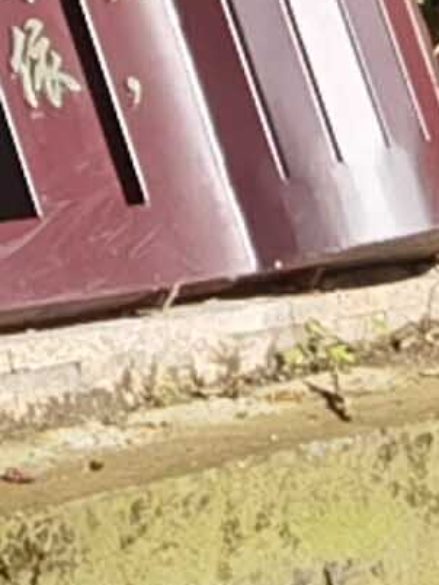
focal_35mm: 427
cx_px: -279
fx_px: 7224
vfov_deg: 4.6
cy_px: -589
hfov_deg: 3.5
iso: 50
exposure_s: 1/1701
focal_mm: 6.71
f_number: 1.9
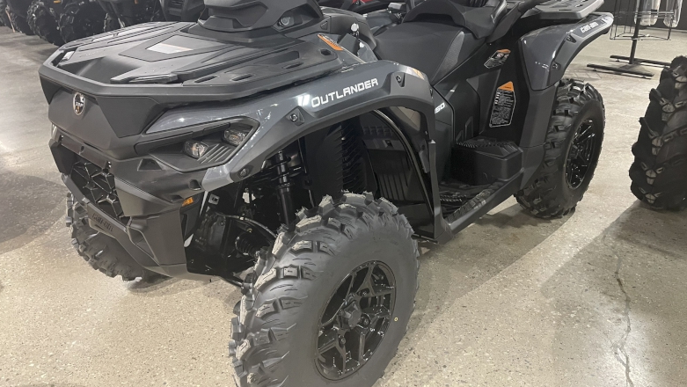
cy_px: 152
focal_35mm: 29
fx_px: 528
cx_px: 347
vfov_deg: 40.0
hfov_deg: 66.0
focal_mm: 4.2
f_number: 1.6
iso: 400
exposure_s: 1/60
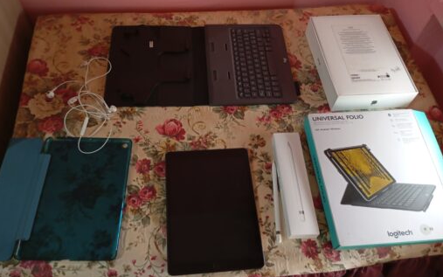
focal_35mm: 30
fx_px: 362
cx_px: 220
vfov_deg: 41.8
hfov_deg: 62.9
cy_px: 149
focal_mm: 4.27
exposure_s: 1/20
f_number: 1.8
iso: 1109
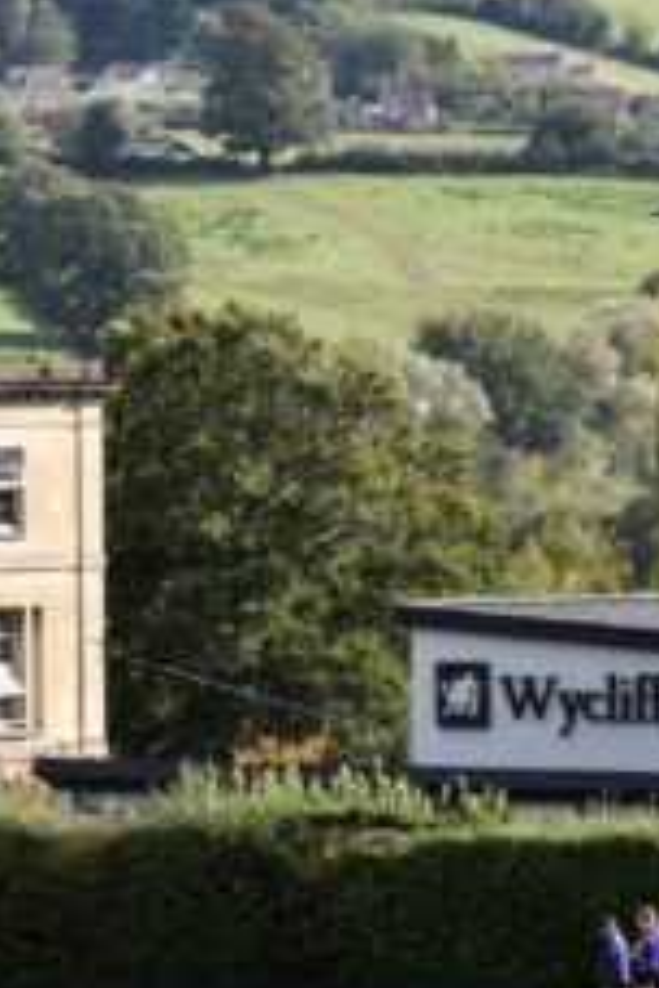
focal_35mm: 378
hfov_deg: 3.6
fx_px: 10378
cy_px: 405
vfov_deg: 5.5
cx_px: 54
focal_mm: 150
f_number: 6.3
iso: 200
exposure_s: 1/640
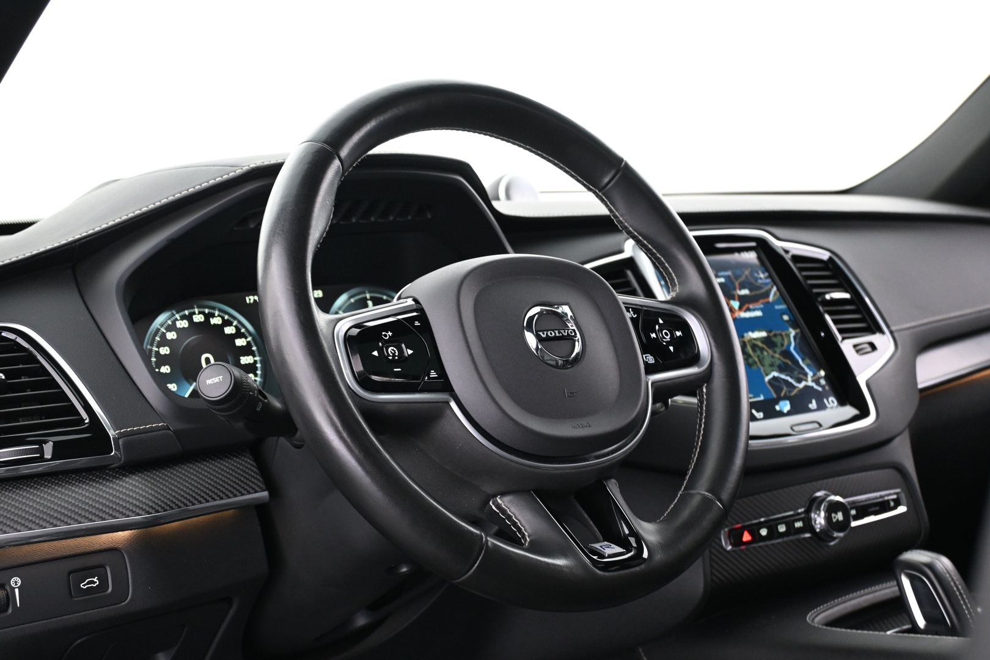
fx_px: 1258
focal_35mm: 46
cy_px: 330
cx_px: 495
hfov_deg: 43.0
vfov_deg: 29.4
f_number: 4.8
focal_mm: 30.5
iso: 1600
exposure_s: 1/8
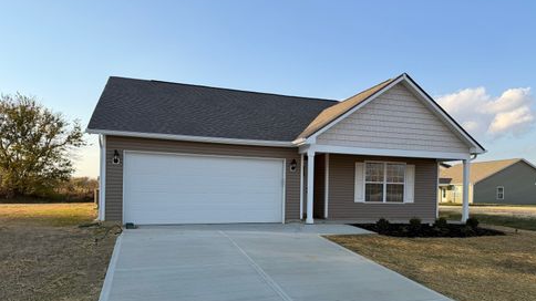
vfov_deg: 42.4
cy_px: 198
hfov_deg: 69.9
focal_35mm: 27
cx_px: 276
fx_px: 384
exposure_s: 1/1437
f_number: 1.78
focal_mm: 6.76
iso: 100
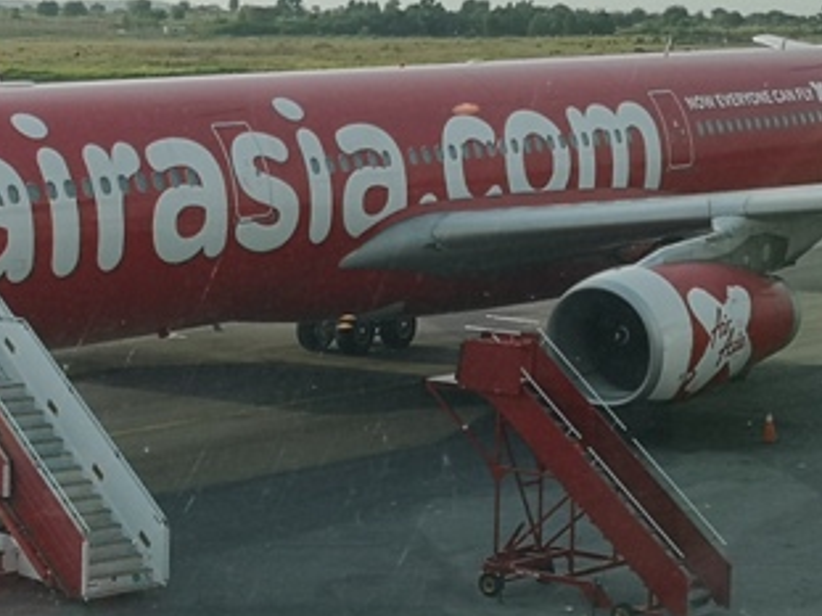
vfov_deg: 14.3
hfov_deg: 18.9
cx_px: 198
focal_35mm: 103
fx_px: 2445
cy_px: 449
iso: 50
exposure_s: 1/657
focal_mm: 3.95
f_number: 1.8
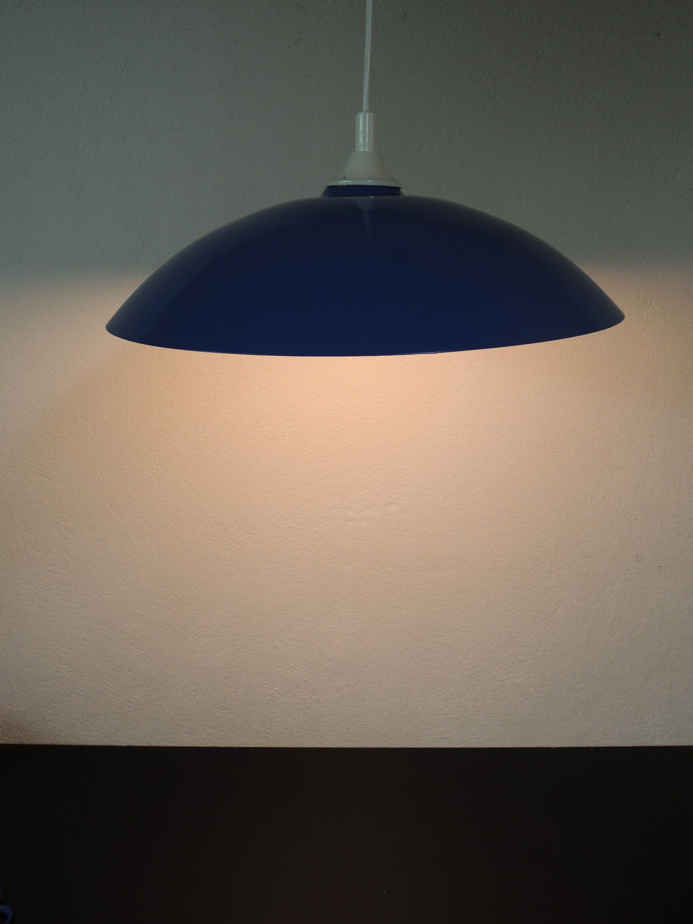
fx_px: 641
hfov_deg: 56.8
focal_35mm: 24
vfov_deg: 71.6
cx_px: 346
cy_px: 462
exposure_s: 1/40
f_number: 2.8
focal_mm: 4.3
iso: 100
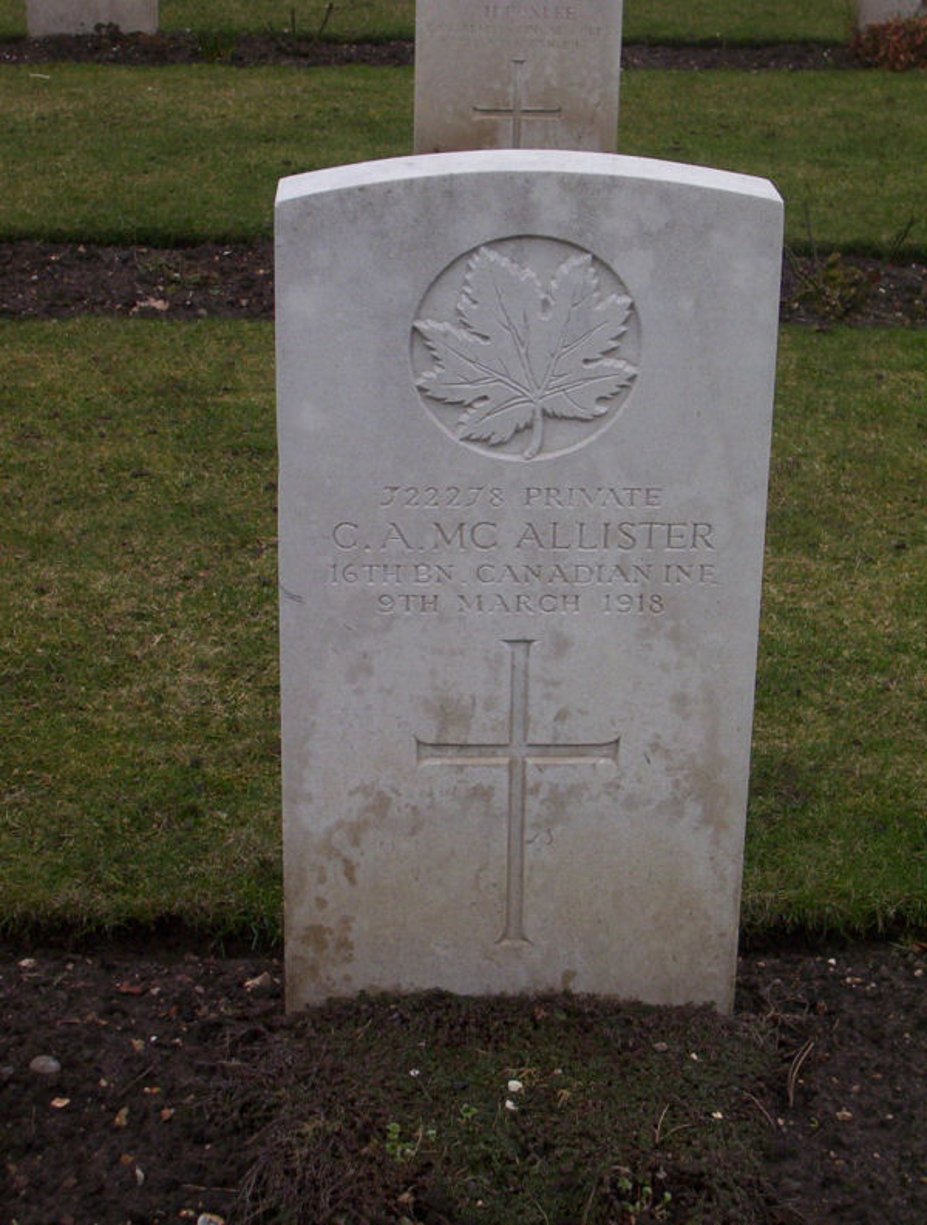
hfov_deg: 18.3
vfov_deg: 24.0
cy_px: 612
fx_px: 2876
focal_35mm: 81
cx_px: 464
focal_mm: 10.76
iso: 100
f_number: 3.62
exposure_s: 1/411
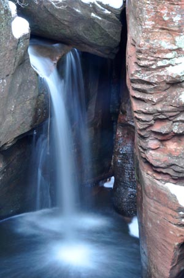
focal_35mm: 158
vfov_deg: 13.1
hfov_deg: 8.7
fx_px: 1211
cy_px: 139
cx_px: 92
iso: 250
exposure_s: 4
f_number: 36
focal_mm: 105
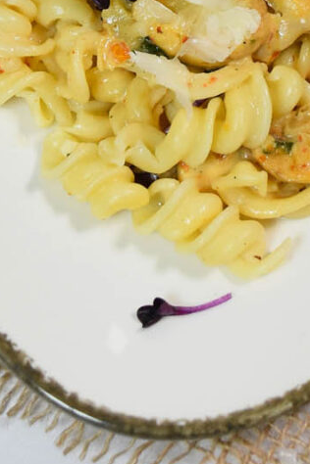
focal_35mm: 145
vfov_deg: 13.1
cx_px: 177
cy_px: -304
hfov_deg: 9.5
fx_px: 1873
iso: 800
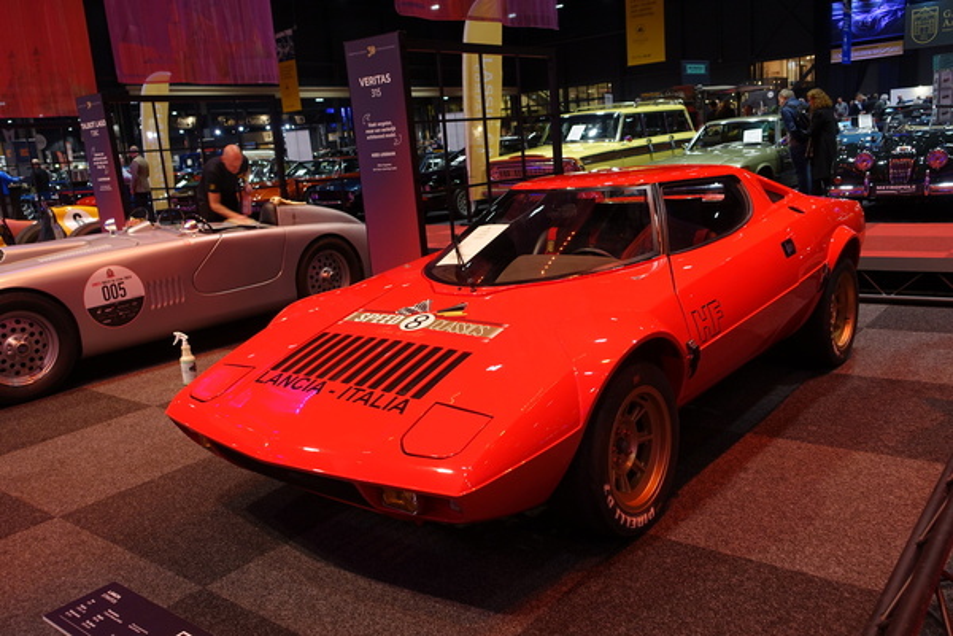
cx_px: 476
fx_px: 794
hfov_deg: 61.9
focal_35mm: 30
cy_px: 318
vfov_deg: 43.6
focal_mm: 10.89
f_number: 2.5
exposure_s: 1/30
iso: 200
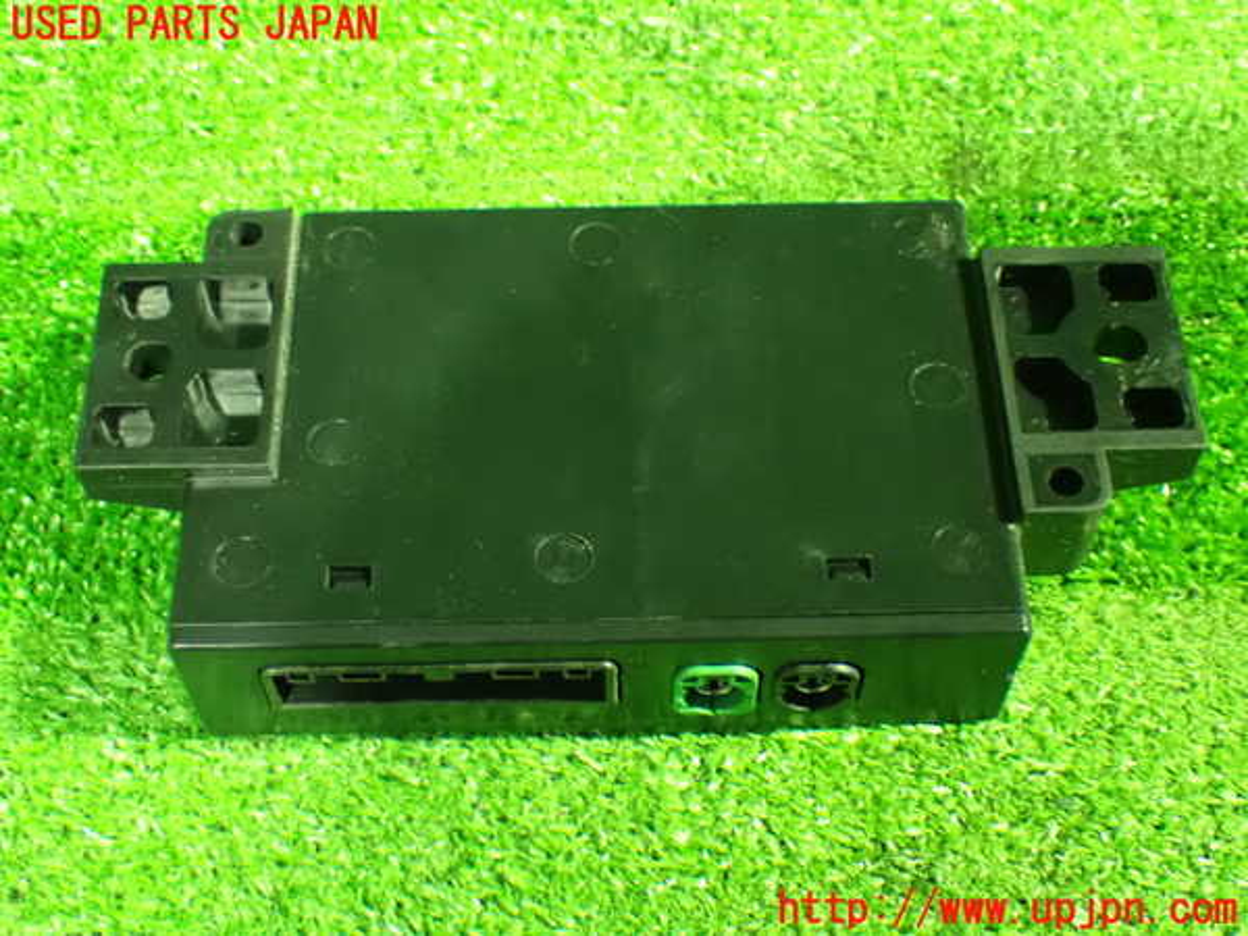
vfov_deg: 29.1
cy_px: 468
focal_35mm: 50
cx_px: 624
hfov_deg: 38.2
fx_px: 1803
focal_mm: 9.01
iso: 1600
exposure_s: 1/10
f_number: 3.2
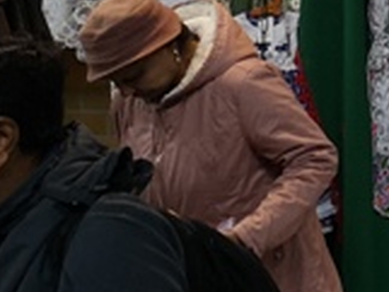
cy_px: -355
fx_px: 1507
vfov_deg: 10.0
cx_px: 937
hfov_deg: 11.9
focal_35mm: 134
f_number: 1.8
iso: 80
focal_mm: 3.95
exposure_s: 1/50
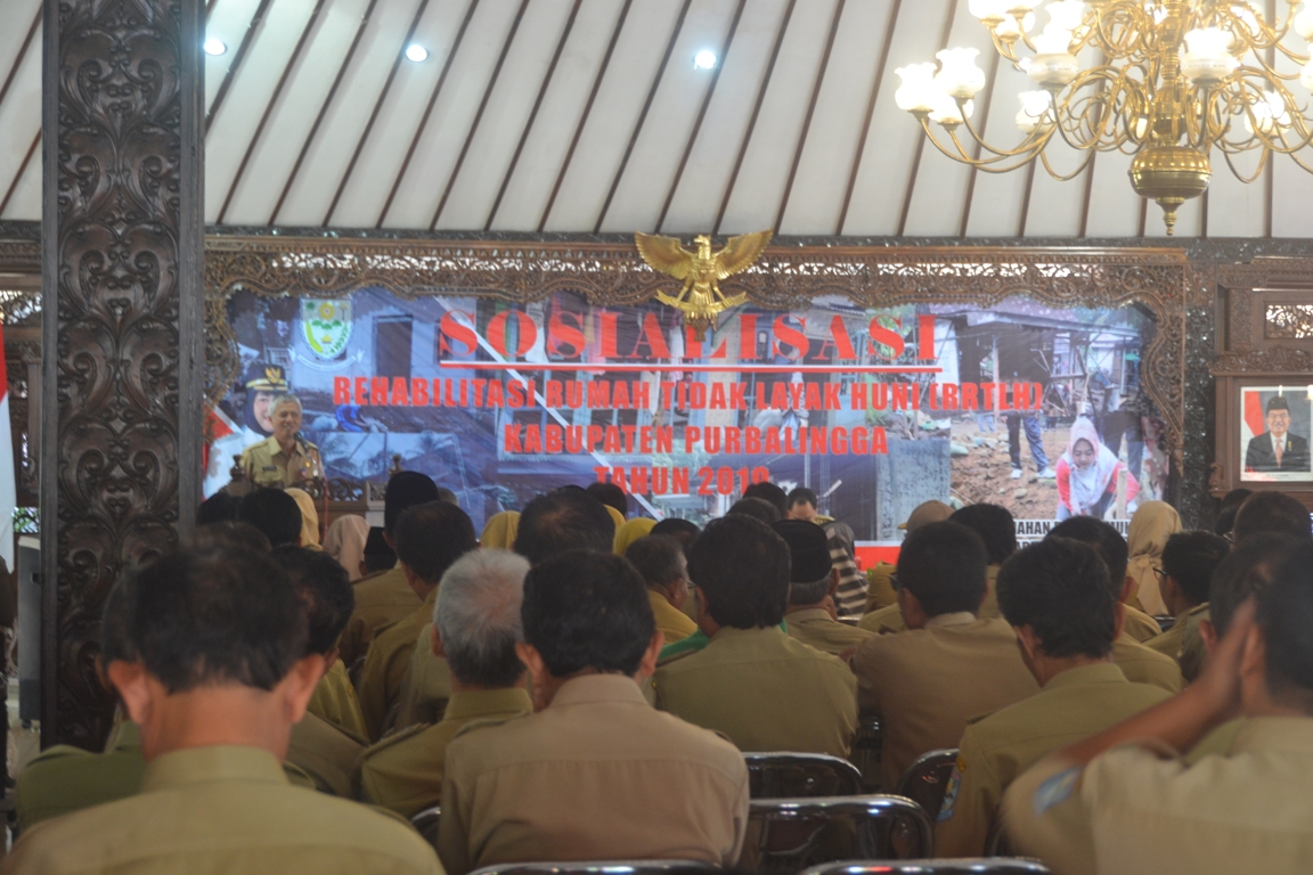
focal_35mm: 78
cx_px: 656
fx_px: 2845
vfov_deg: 17.5
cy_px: 438
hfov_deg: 26.0
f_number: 4.8
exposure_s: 1/15
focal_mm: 52
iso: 400
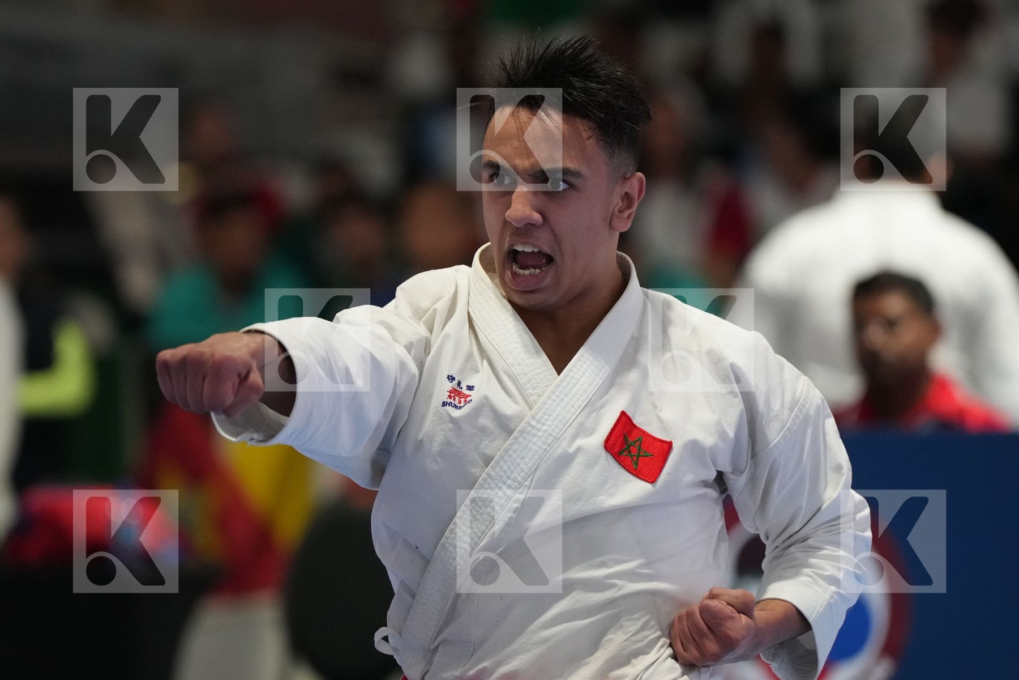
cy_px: 340
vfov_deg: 4.7
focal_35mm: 295
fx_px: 8349
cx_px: 510
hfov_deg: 7.0
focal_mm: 197
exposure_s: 1/250
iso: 3200
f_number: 2.8
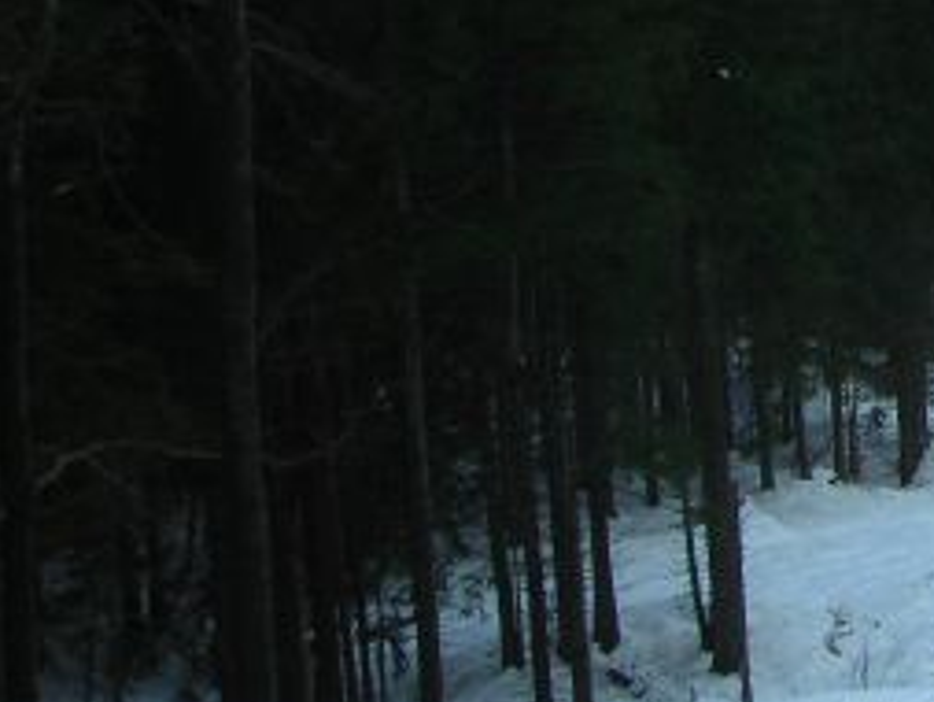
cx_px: 1462
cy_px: -200
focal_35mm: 120
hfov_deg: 15.0
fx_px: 3239
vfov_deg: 12.0
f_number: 3.2
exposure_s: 1/330
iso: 50
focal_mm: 6.3
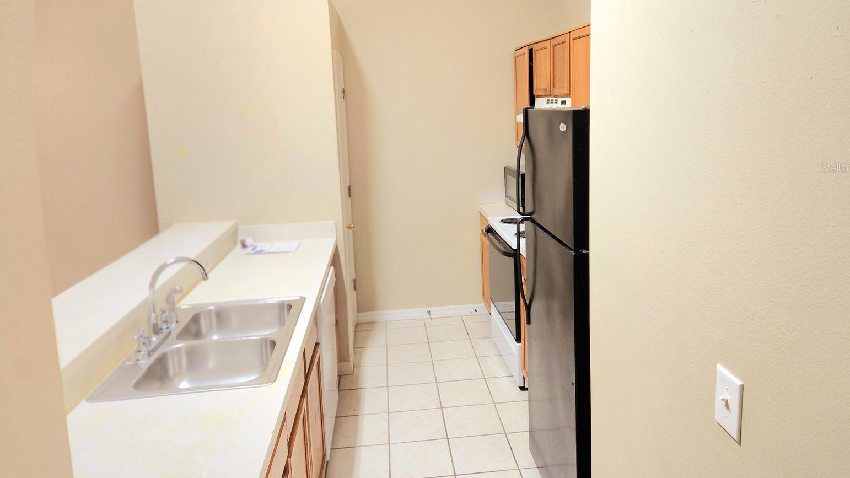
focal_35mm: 26
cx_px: 432
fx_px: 586
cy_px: 167
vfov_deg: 43.9
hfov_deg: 71.9
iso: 160
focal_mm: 5.4
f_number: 1.8
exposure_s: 1/60.2
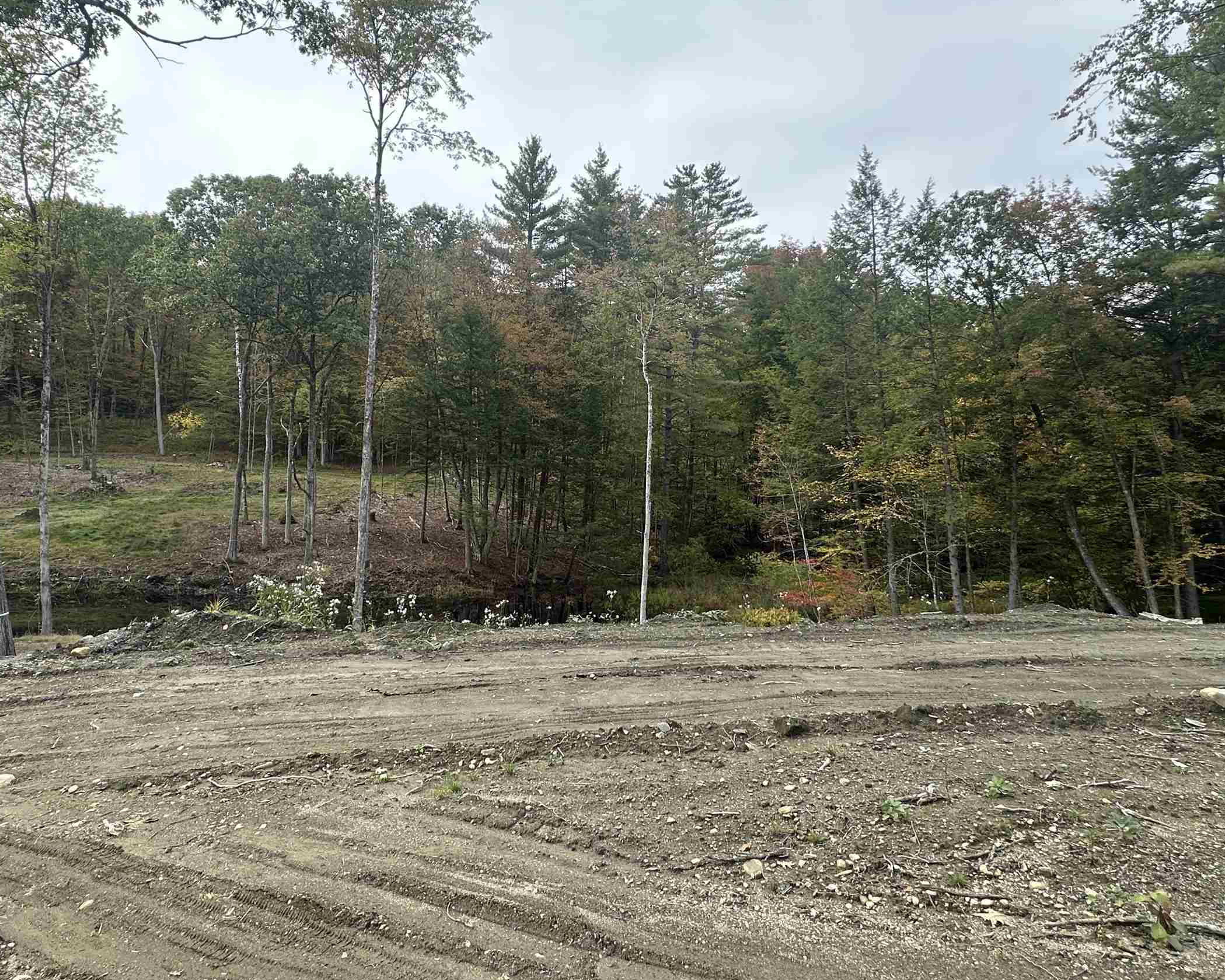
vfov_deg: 68.0
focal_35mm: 20
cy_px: 454
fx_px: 725
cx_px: 546
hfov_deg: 80.1
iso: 40
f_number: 2.2
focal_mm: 2.22
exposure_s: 1/433
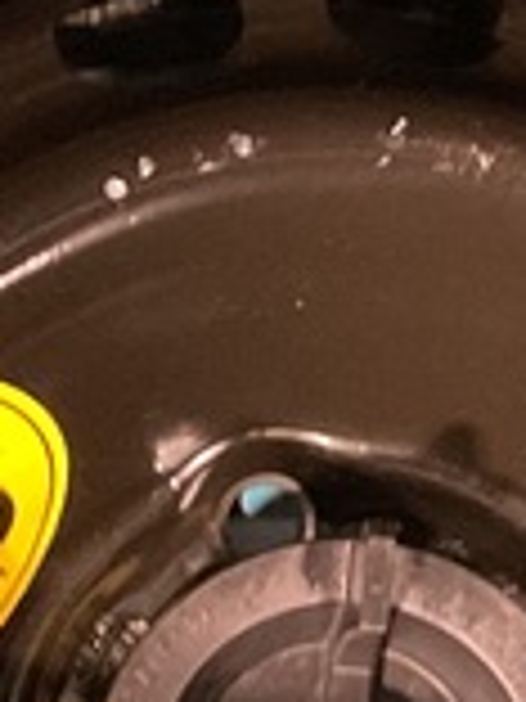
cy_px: 518
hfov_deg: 8.3
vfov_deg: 11.1
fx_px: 3606
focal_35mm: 178
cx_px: 144
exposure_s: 1/20
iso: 500
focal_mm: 3
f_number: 1.8
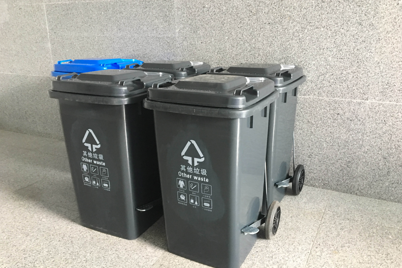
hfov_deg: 60.3
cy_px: 136
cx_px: 202
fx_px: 346
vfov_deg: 42.3
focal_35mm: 31
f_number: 2.2
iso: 200
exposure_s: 1/20
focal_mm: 4.15
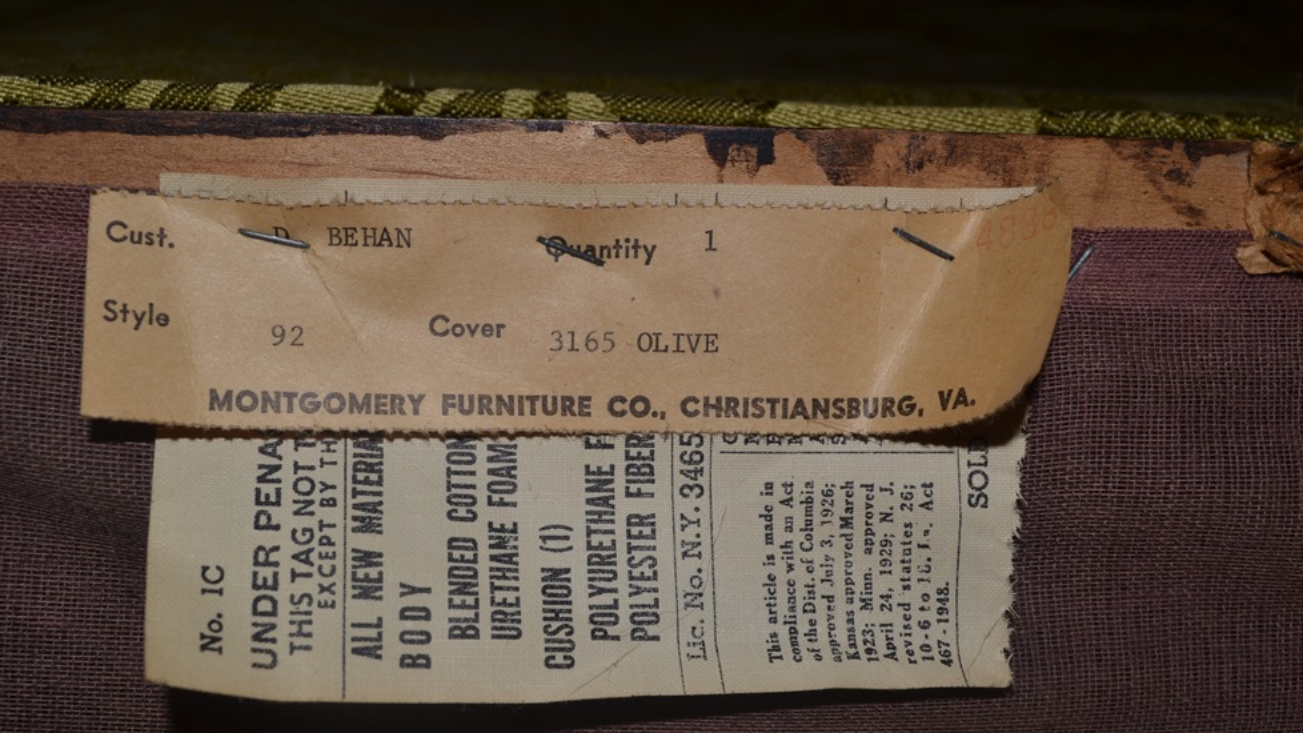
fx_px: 1555
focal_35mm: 45
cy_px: 365
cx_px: 646
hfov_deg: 45.5
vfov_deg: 26.5
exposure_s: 1/60
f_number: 8
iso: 100
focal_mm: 28
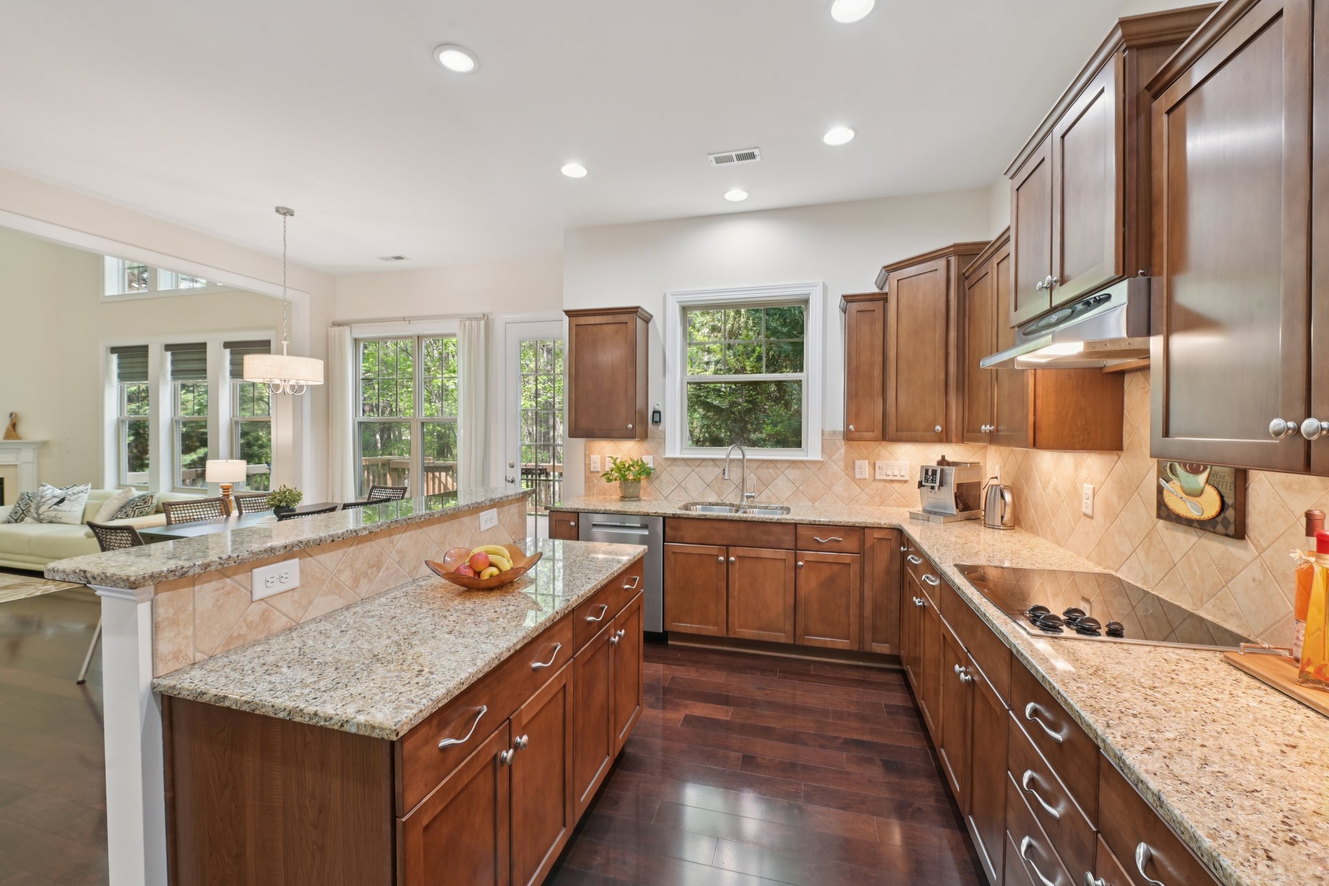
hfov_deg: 104.3
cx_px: 664
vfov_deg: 81.2
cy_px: 443
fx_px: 517
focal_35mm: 14
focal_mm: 14
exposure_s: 1/4
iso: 200
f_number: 9
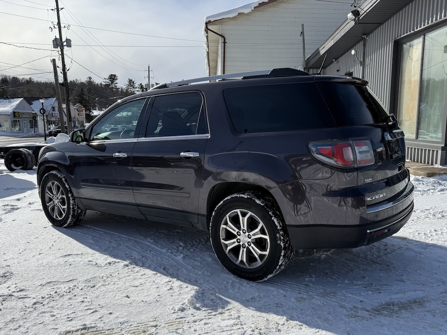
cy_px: 168
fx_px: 310
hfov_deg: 71.6
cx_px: 224
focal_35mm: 24
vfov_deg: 56.8
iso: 80
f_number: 1.78
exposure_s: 1/7353
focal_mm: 6.76
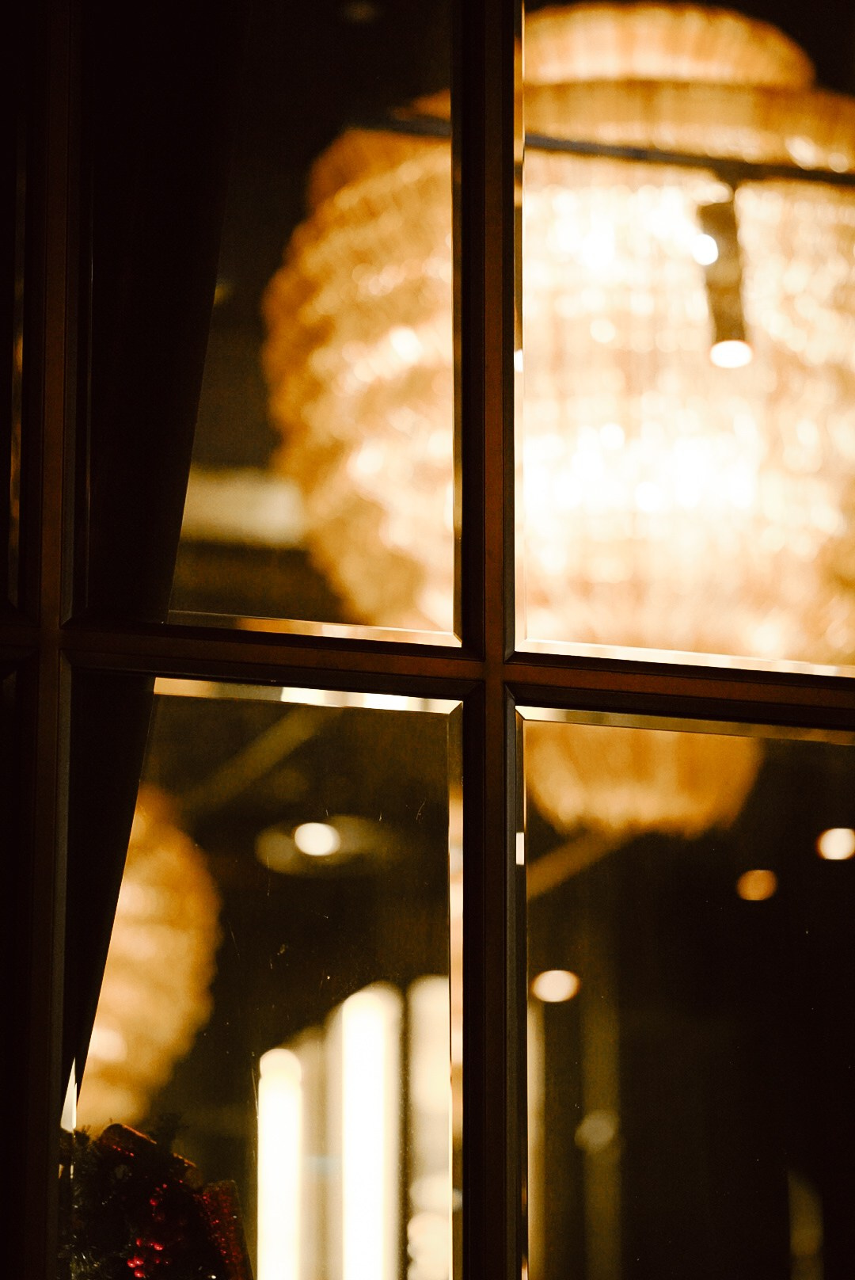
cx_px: 428
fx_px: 4801
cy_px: 640
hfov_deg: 10.2
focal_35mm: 135
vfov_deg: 15.2
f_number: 1.8
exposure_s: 1/160
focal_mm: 135
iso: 6400
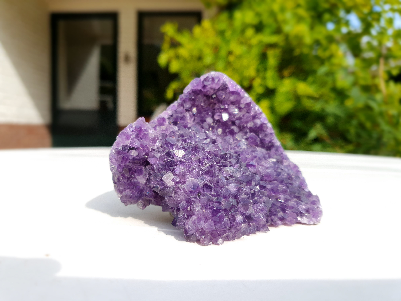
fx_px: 301
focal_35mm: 26
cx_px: 200
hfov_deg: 67.3
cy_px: 150
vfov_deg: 53.1
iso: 50
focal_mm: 4.32
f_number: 1.5
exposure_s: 1/1876
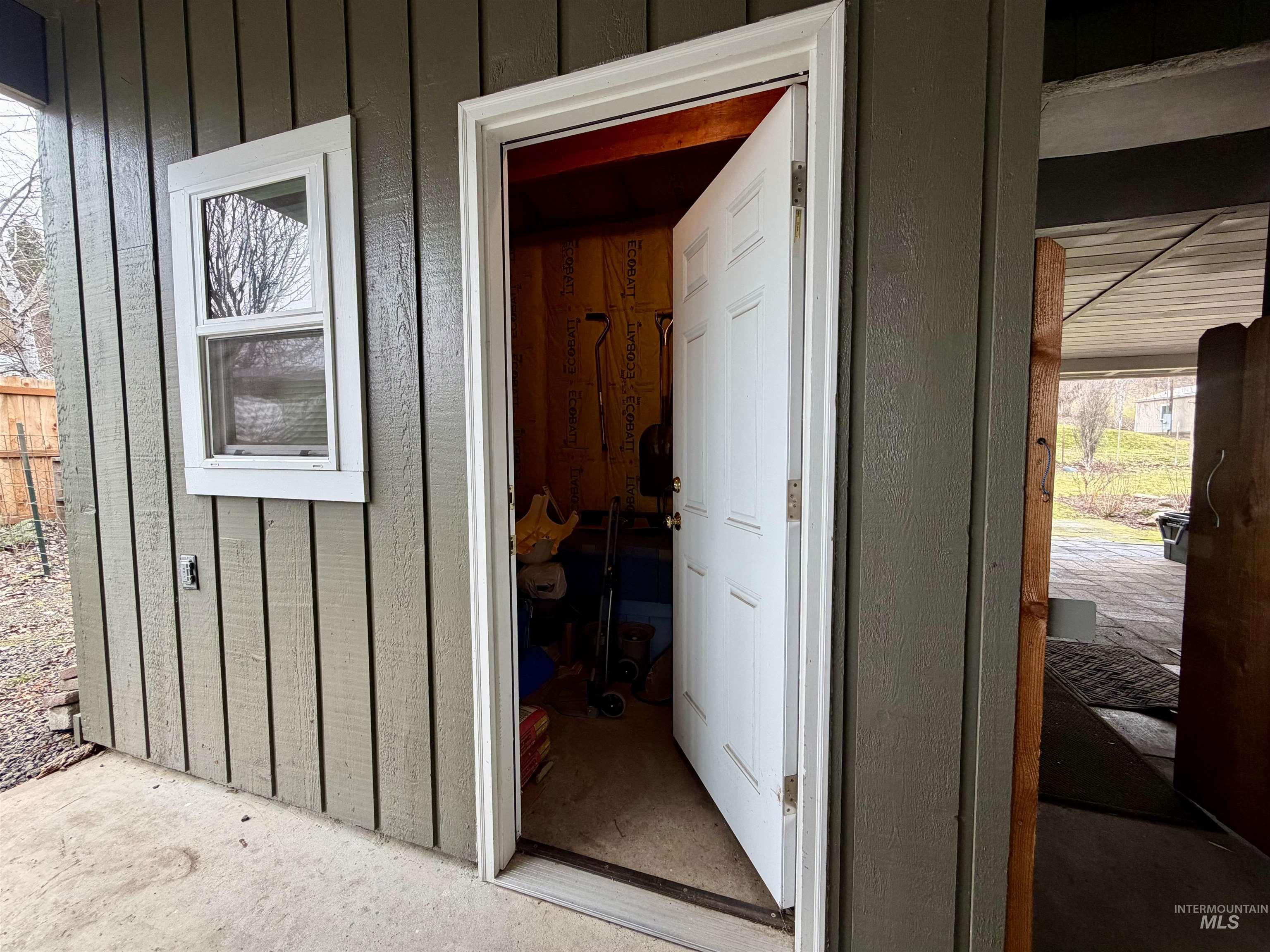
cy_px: 476
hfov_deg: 102.1
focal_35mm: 14
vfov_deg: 85.7
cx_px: 635
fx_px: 514
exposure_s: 1/120
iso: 200
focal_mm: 2.22
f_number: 2.2
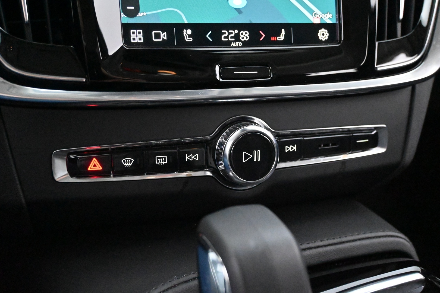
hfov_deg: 48.7
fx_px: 486
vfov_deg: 33.6
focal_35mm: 40
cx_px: 220
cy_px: 146
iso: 20000
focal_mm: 26.5
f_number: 4.5
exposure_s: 1/40
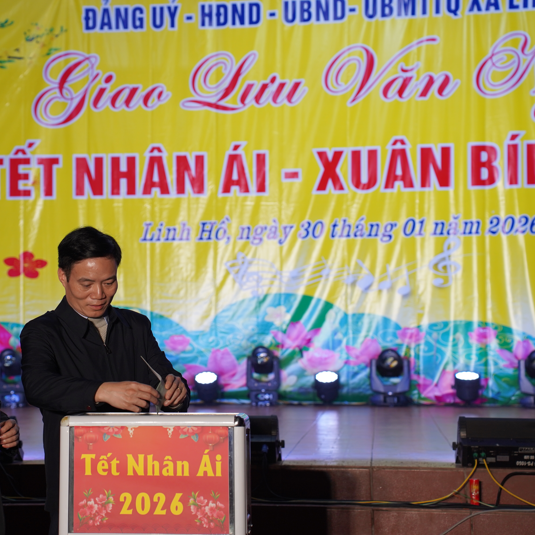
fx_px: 1679
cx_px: 153
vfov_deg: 18.1
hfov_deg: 18.0
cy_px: 267
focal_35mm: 96
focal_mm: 75
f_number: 4
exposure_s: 1/160
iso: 500
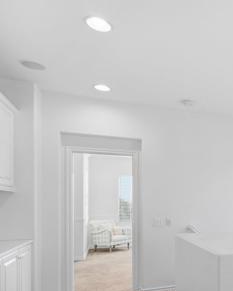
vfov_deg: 52.6
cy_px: 206
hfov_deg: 37.4
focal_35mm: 33
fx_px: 284
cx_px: 256
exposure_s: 1/15
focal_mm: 16
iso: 320
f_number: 4
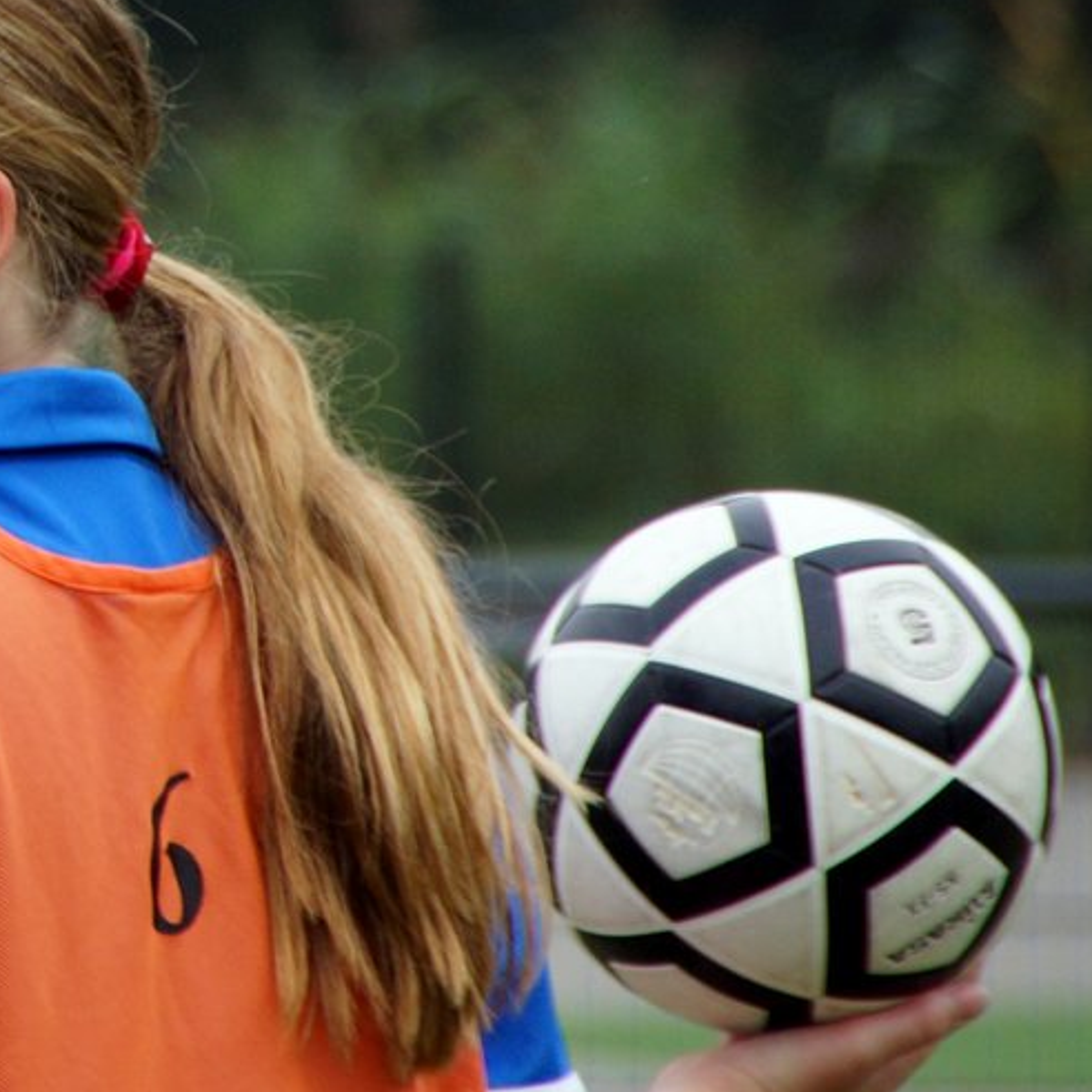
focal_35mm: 610
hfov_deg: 2.9
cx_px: -27
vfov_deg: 2.9
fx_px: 21771
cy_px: 414
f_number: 6.3
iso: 400
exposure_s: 1/400
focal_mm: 230
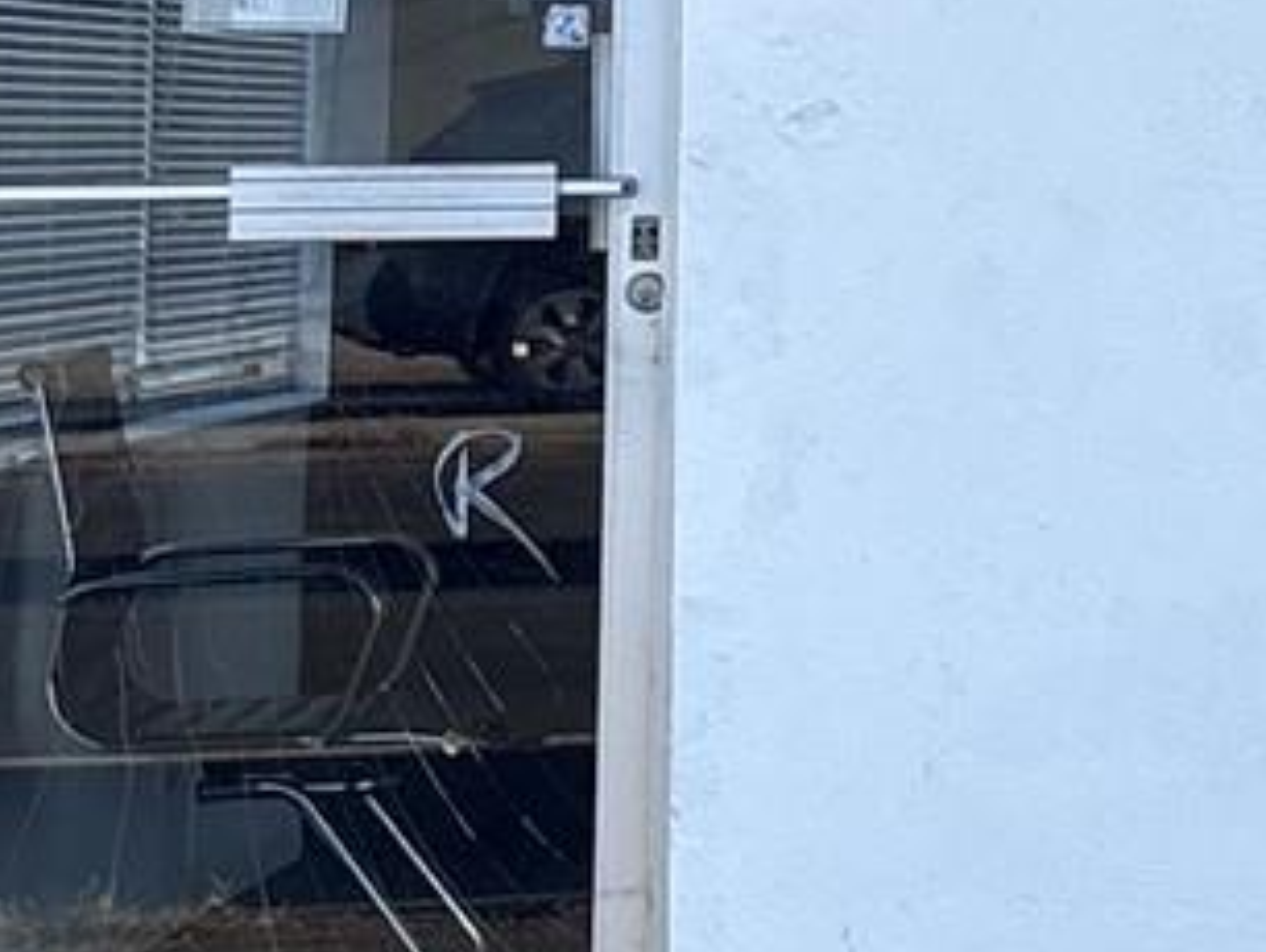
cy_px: -298
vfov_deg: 8.4
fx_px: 6369
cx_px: 3223
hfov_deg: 9.8
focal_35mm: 174
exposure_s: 1/701
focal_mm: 5.96
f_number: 1.6
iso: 50
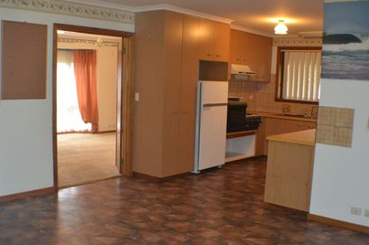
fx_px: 502
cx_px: 182
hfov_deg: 40.4
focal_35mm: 49
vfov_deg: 27.4
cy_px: 139
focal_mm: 28
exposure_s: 1/60
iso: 2200
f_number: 4.5
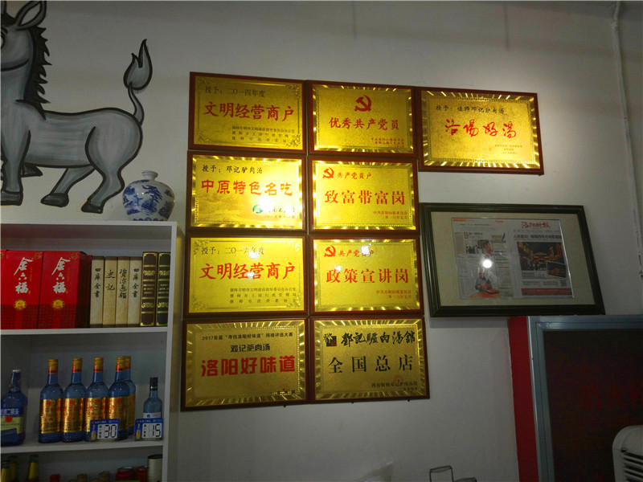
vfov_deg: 49.7
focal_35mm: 28
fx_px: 520
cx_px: 322
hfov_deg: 63.4
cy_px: 241
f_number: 2
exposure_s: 1/100
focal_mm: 4.26
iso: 181
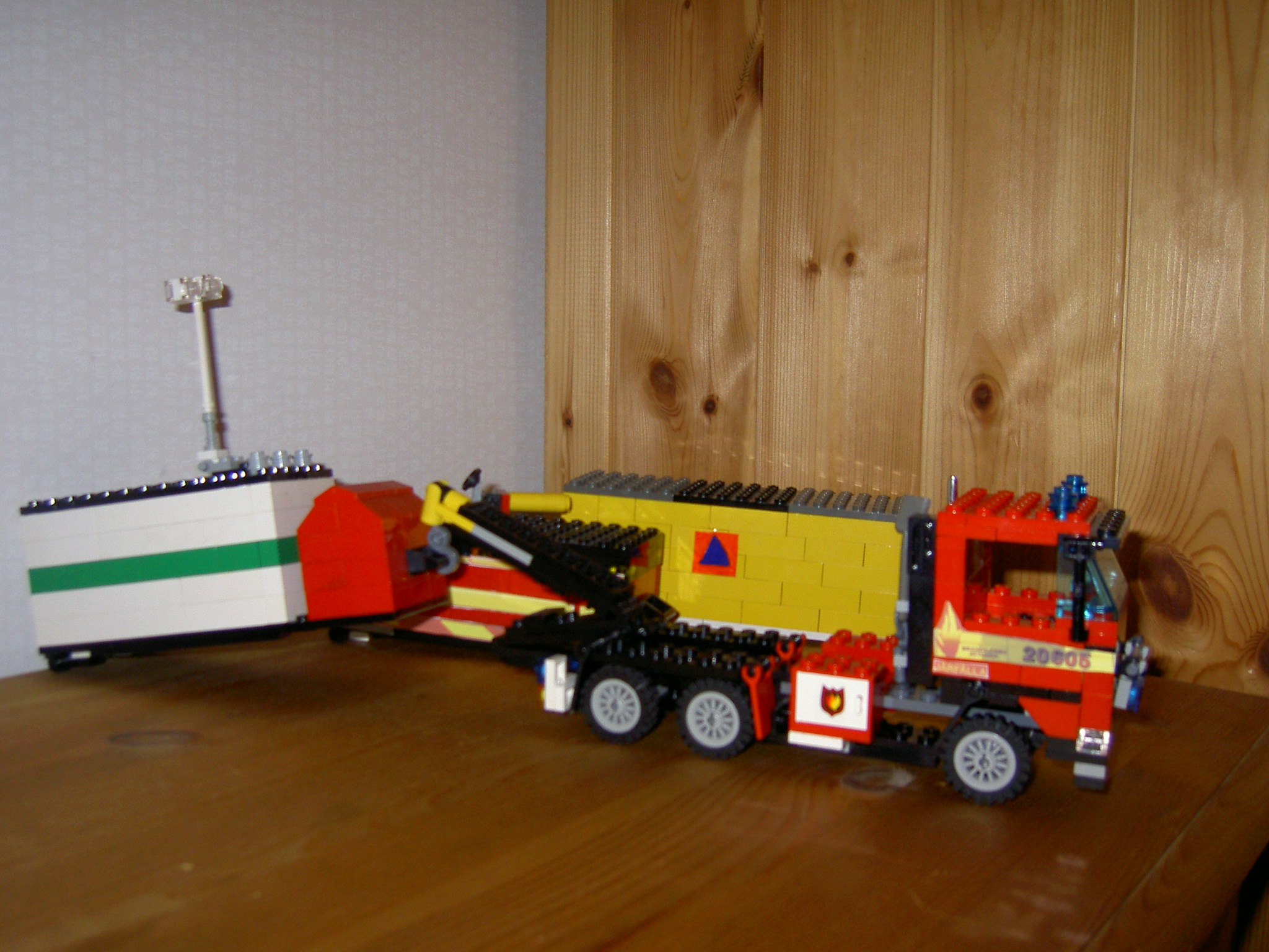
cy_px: 476
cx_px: 634
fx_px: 1246
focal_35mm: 34
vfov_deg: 41.8
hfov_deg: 54.0
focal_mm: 5.6
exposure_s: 1/60
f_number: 2.8
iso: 100
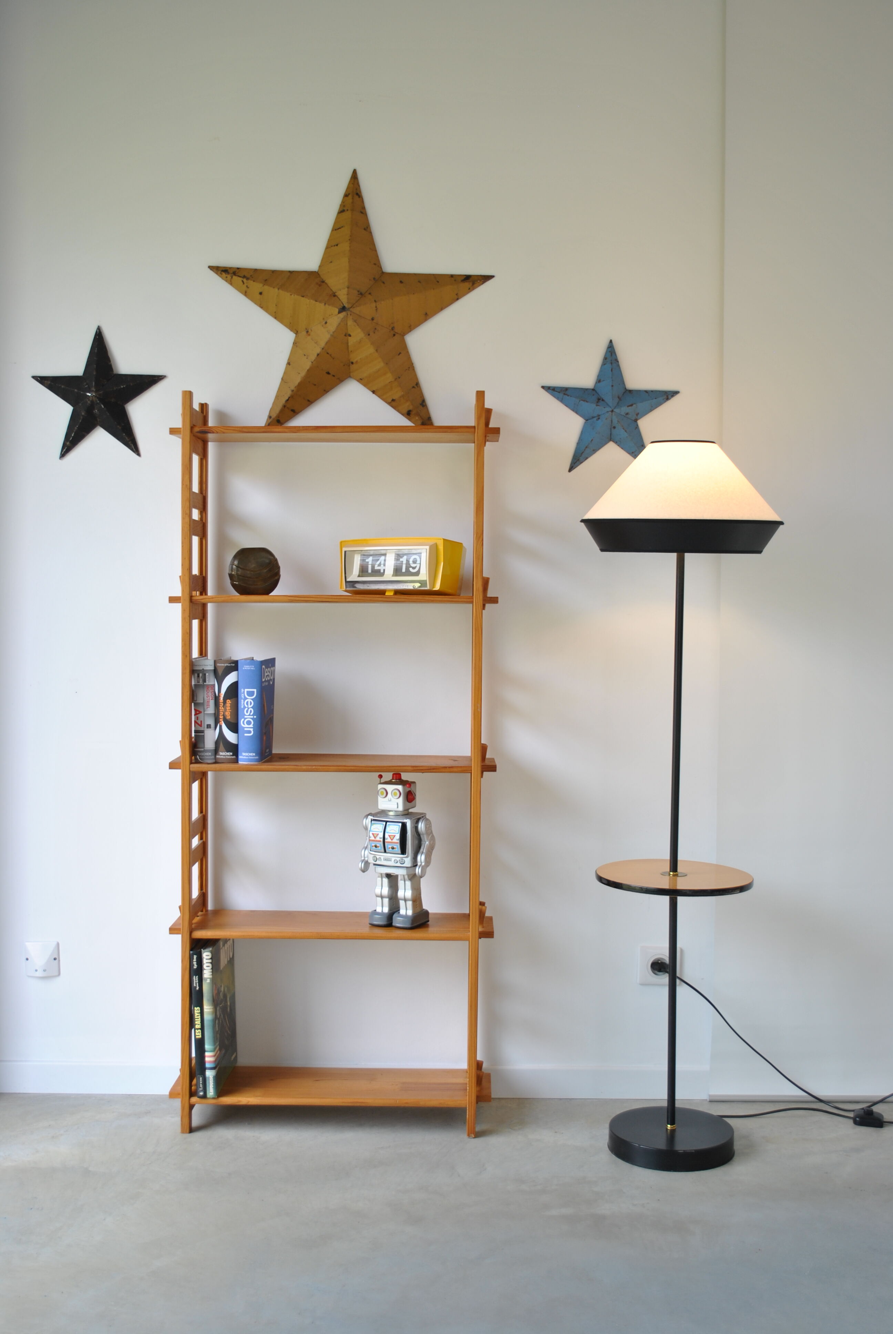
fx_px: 1447
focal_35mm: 39
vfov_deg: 49.5
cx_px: 446
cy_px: 667
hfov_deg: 34.3
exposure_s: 1/50
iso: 100
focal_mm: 26
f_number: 4.2
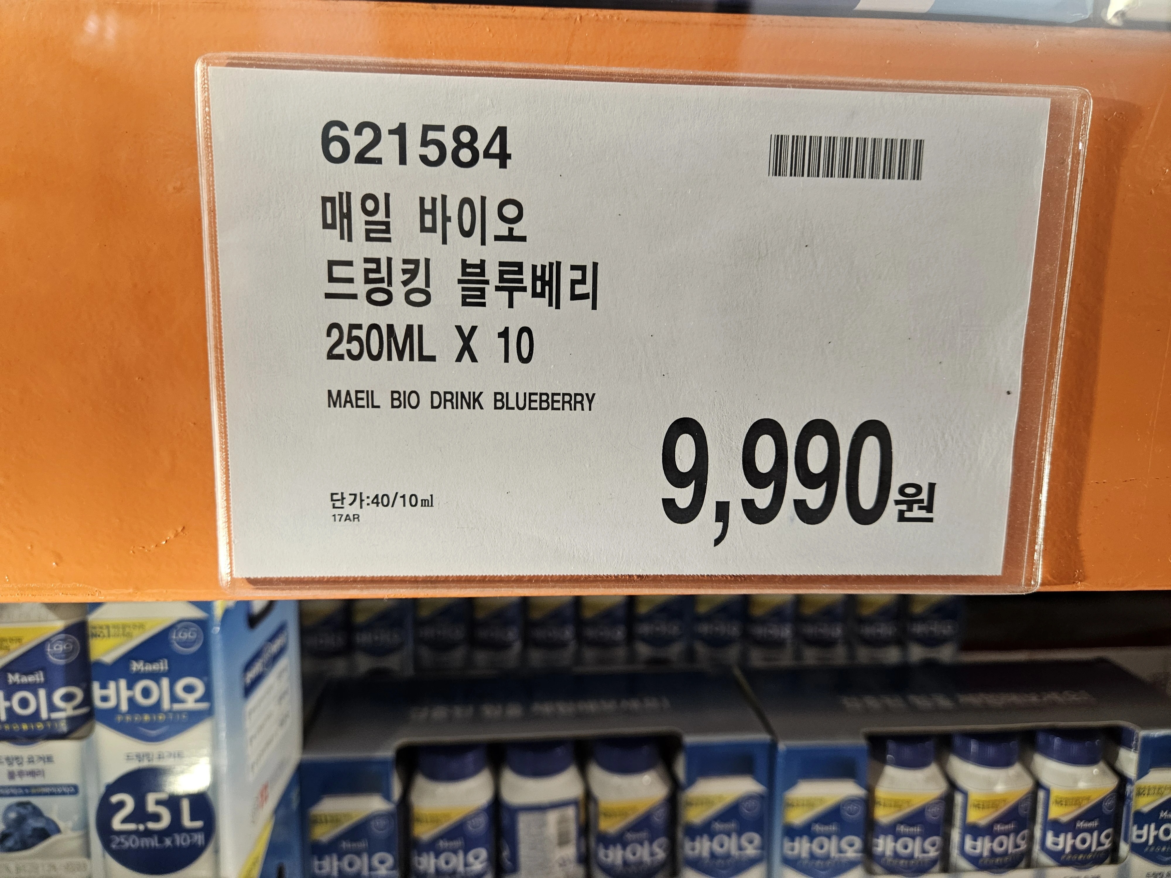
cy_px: 439
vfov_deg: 58.9
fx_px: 778
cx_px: 586
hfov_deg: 73.9
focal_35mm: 23
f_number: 1.8
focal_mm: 5.4
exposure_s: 1/120
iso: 160
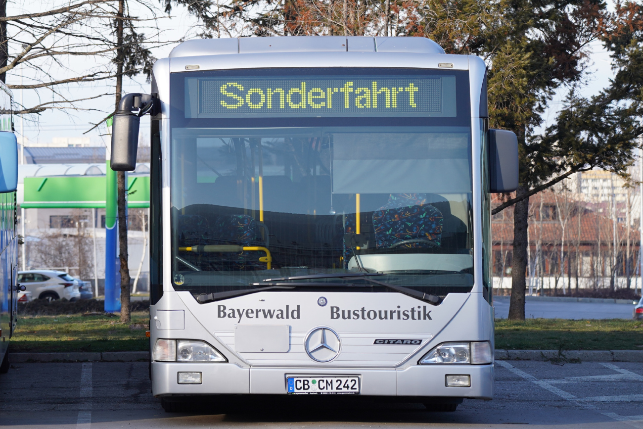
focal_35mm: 112
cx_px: 322
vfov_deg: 12.2
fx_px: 2001
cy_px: 214
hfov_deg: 18.3
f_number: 5.6
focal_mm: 112
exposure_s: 1/200
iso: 200
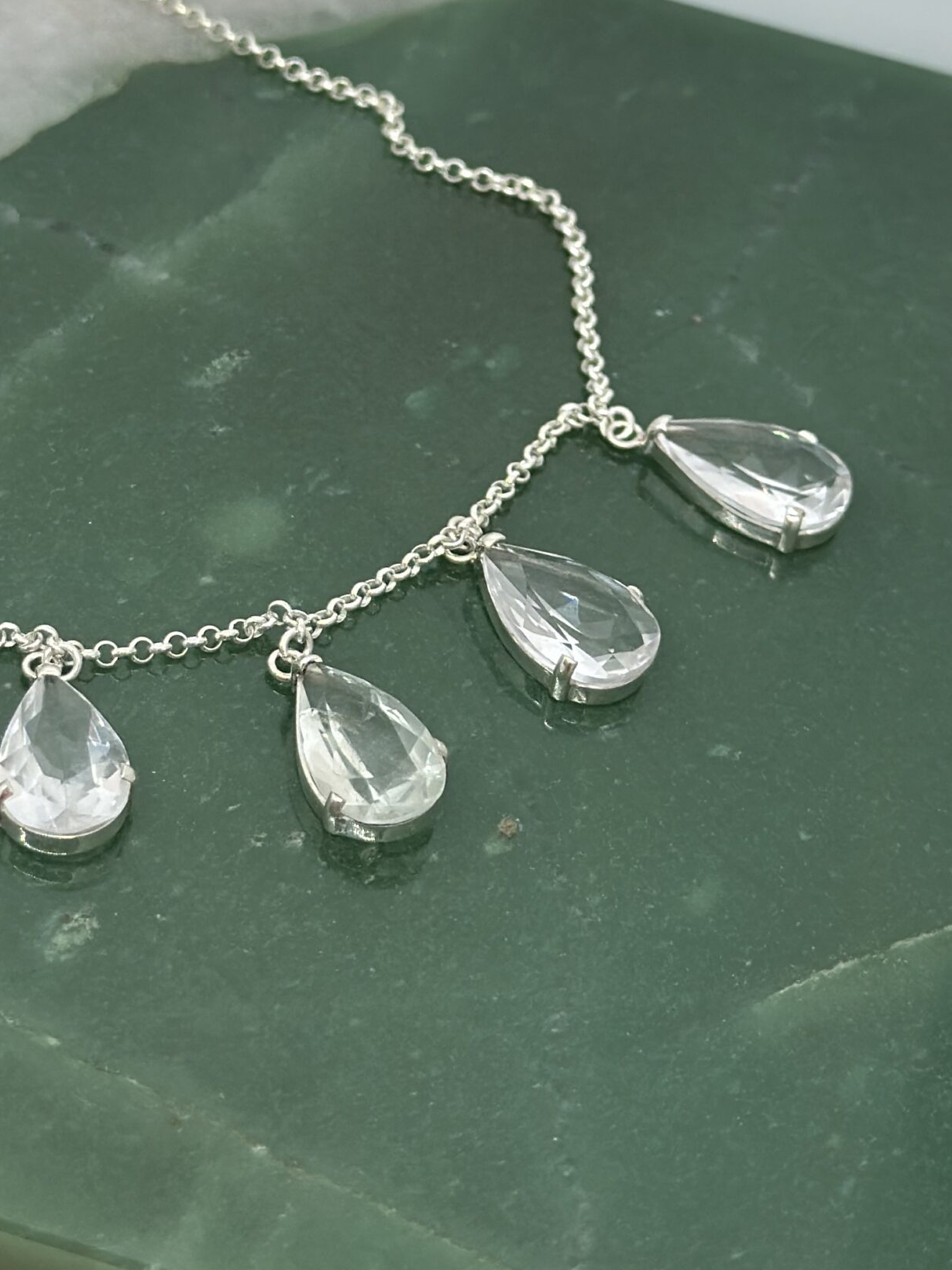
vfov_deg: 25.7
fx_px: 2749
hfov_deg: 19.5
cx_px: 215
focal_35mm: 75
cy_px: 358
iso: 80
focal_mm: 6.86
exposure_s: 1/215
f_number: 1.78
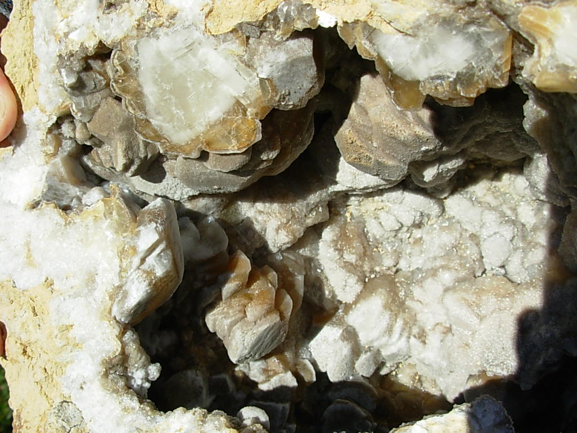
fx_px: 633
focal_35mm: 38
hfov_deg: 49.0
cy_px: 216
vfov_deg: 37.7
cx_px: 288
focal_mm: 6.3
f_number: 4.9
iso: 50
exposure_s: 1/704
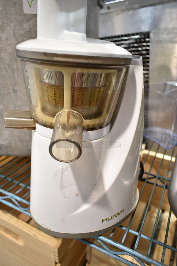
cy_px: 133
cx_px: 88
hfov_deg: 48.0
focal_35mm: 27
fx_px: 199
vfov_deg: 67.3
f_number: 3.5
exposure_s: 1/30
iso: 560
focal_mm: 18
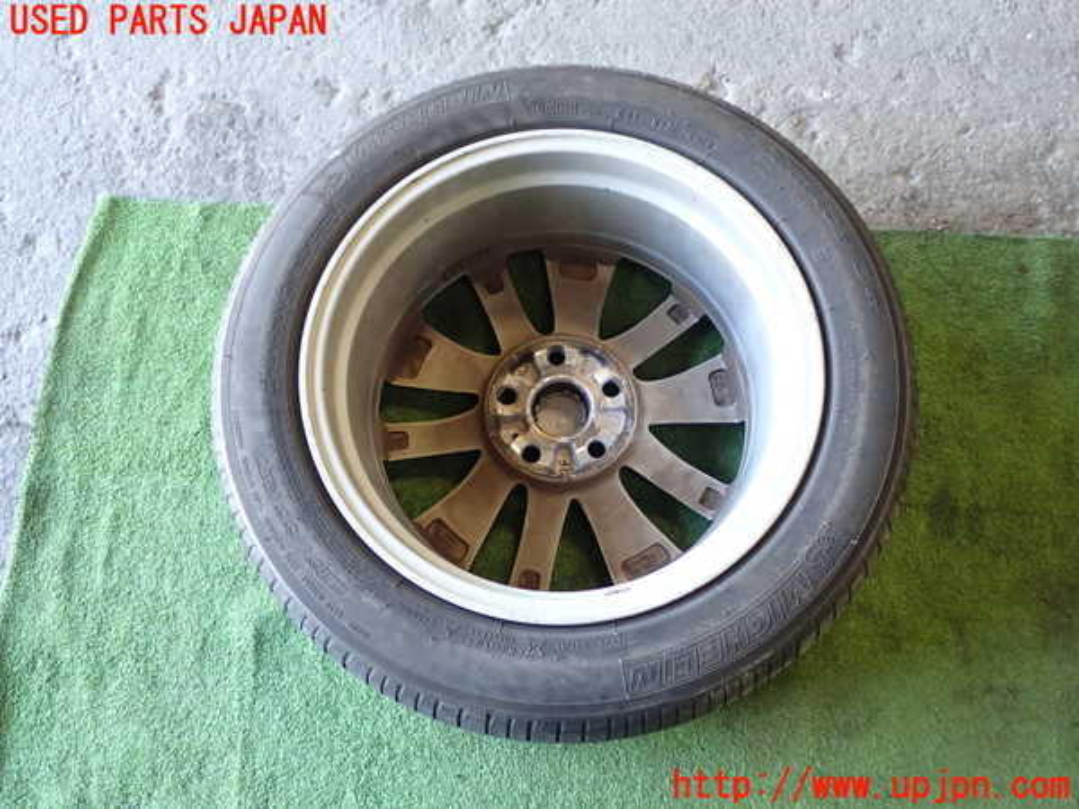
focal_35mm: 32
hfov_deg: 56.8
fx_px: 997
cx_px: 540
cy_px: 404
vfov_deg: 44.2
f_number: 2.4
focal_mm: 5.79
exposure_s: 1/30
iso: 250
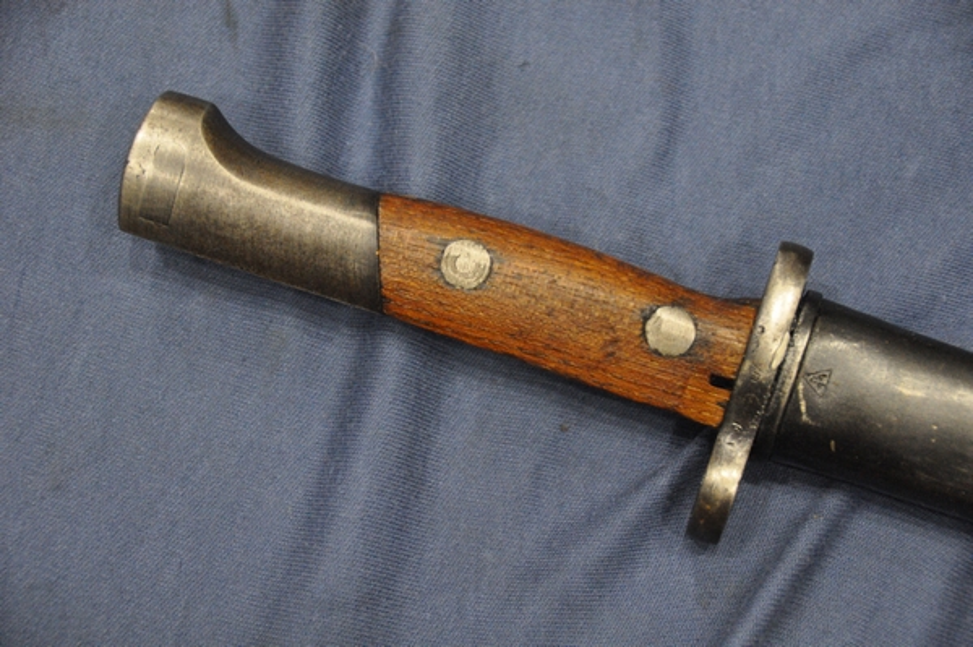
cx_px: 486
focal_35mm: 112
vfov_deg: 12.2
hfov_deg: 18.2
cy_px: 324
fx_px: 3038
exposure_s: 1/60
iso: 3200
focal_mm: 75
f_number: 5
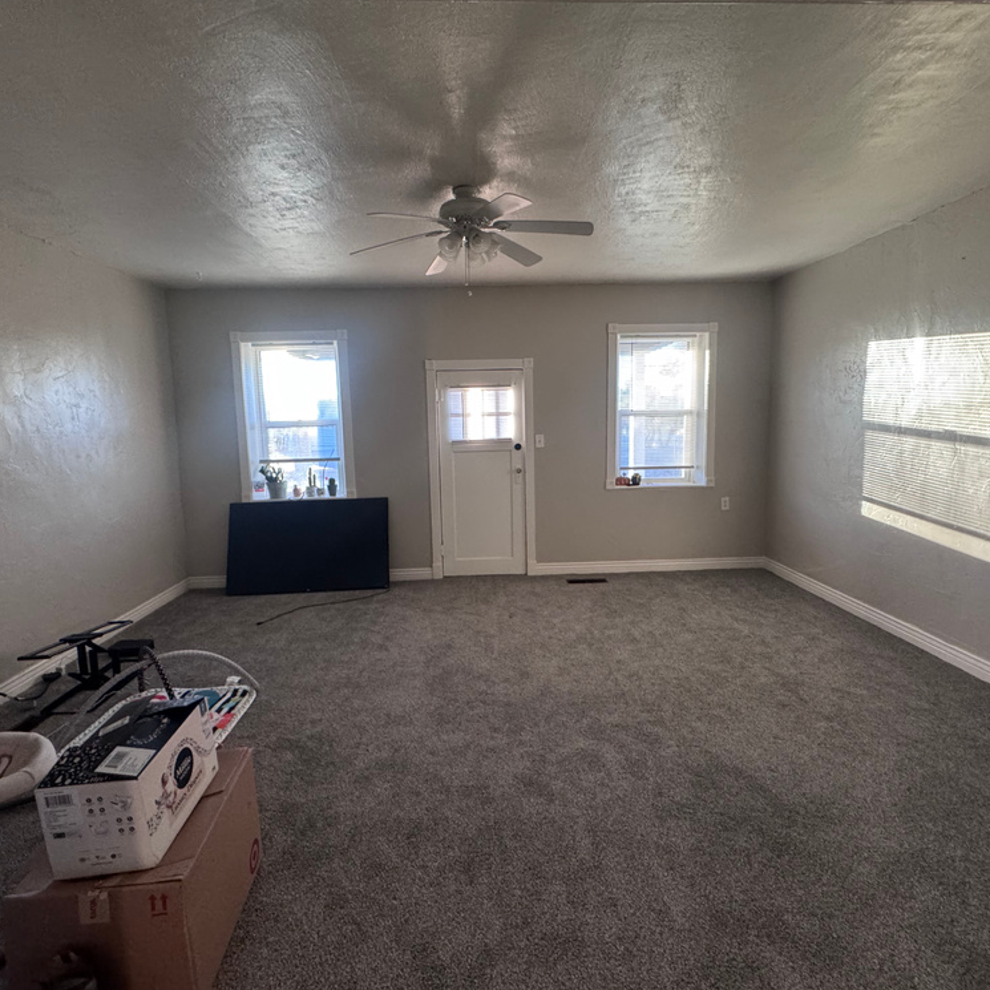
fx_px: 550
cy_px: 482
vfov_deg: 84.0
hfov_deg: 84.0
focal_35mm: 17
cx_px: 486
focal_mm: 2.22
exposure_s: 1/60
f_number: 2.2
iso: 500
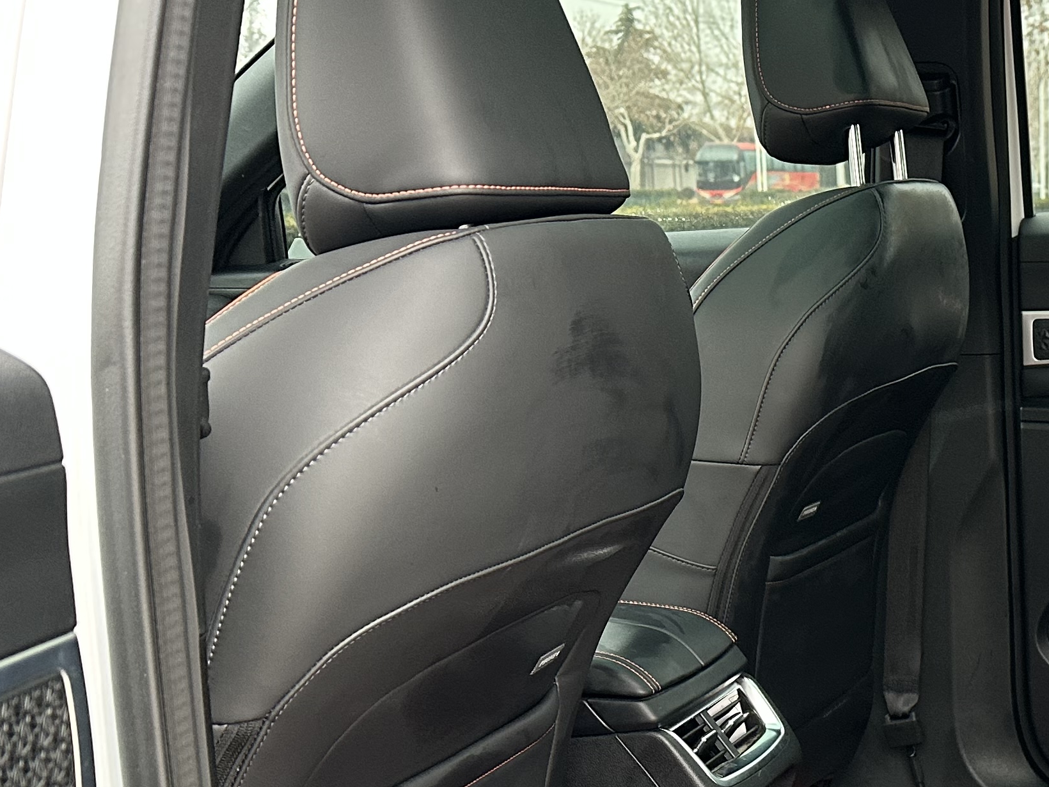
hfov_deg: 29.6
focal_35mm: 59
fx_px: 1788
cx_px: 1140
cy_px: 679
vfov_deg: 24.2
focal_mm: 6.86
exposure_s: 1/92
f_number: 1.78
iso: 250
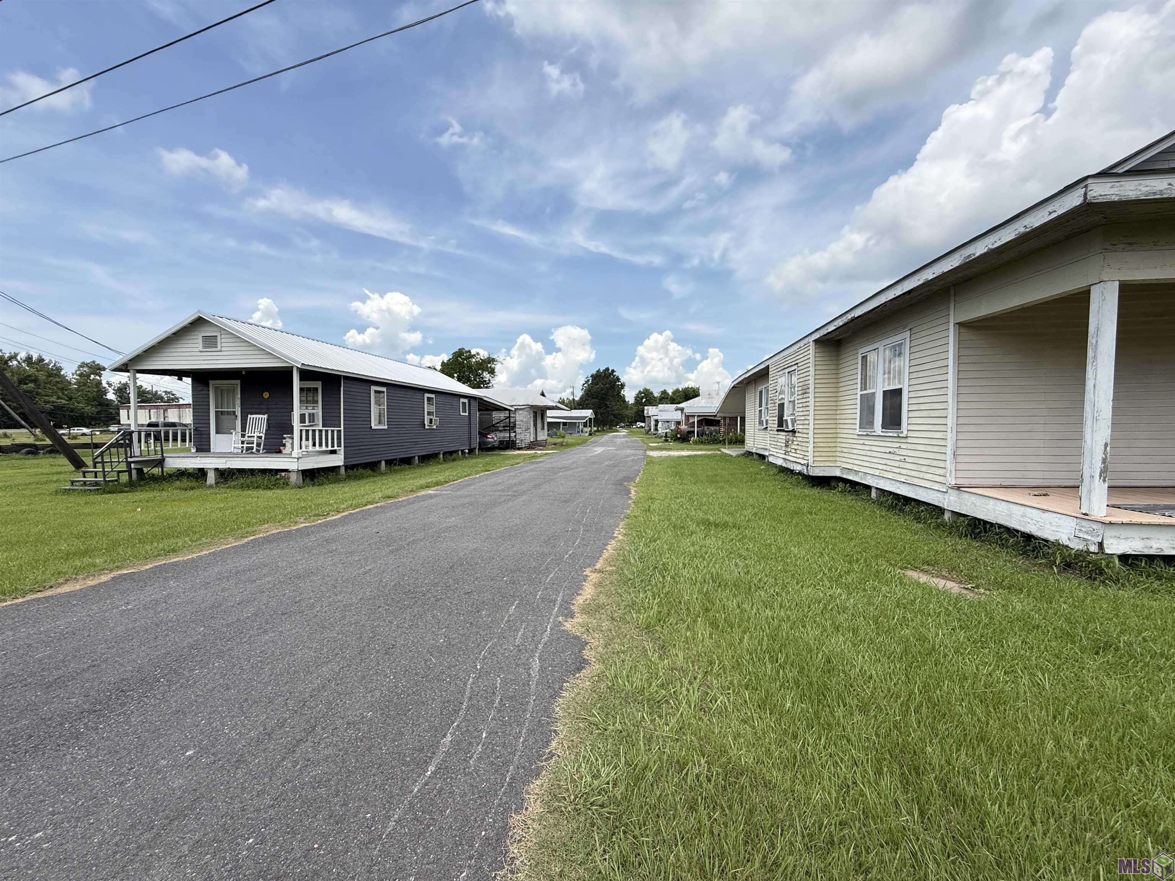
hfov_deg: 102.1
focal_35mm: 14
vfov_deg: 85.7
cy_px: 440
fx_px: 475
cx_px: 588
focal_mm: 2.22
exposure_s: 1/2611
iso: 80
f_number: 2.2
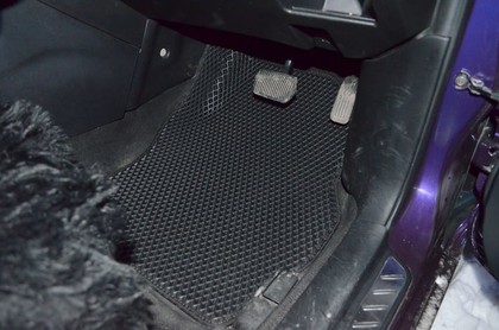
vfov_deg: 47.7
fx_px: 373
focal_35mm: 27
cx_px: 250
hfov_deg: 67.5
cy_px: 165
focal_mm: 18
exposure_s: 1/60
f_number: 3.5
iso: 3200
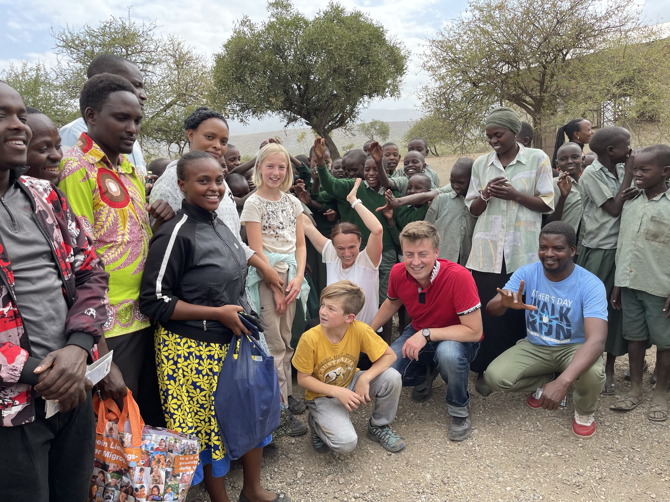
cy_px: 251
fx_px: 503
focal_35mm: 26
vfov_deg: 53.1
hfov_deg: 67.3
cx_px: 335
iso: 32
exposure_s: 1/874
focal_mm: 5.1
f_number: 1.6
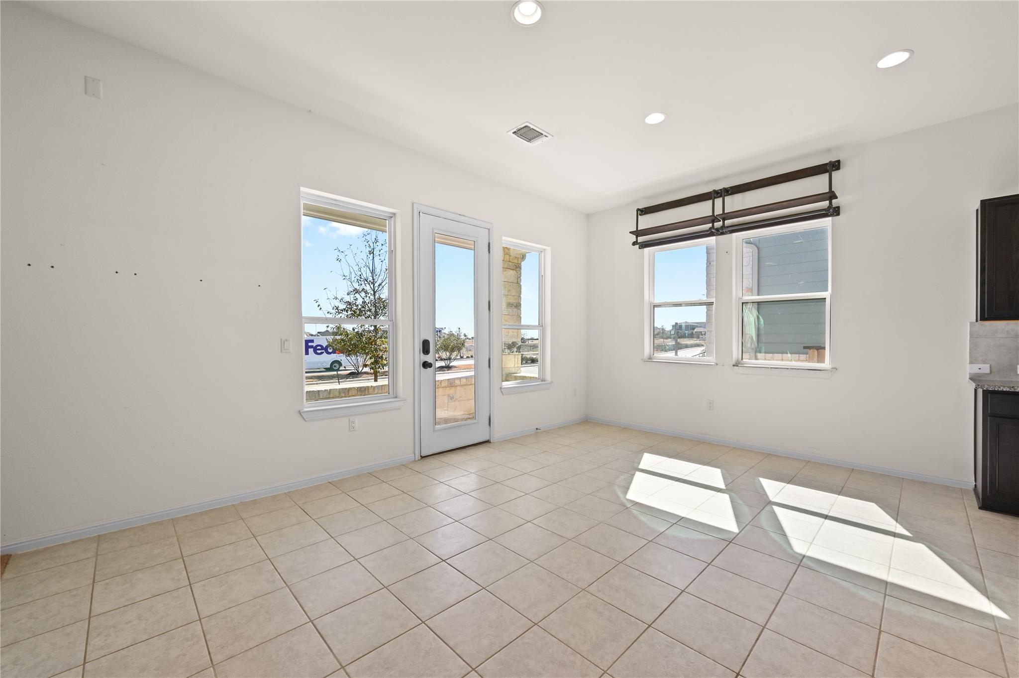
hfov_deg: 104.3
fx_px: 396
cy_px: 339
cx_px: 510
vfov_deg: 81.1
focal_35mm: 14
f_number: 14
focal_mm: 14
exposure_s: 1/20
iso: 200
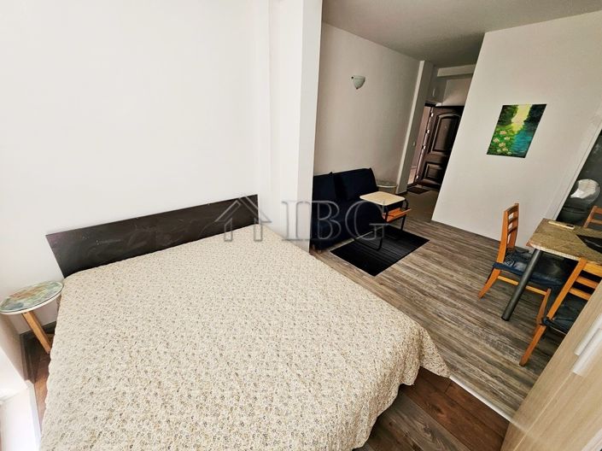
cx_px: 301
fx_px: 226
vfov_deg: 89.9
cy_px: 226
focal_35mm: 13
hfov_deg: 106.2
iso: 50
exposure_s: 1/100
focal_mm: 1.7
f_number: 2.2
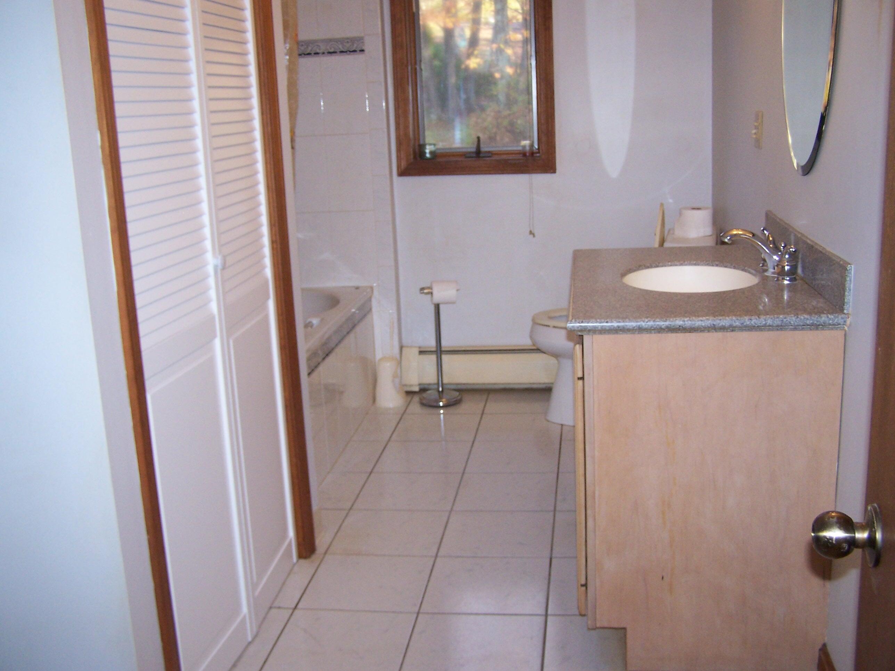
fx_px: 982
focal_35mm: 38
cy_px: 336
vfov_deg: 37.7
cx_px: 448
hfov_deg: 49.0
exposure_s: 1/60
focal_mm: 6.3
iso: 140
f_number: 2.8
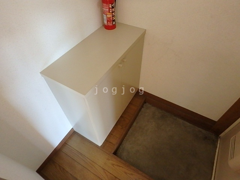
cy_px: 90
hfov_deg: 79.0
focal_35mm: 21
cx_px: 120
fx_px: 146
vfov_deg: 63.4
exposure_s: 1/25
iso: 800
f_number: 3.5
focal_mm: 3.7
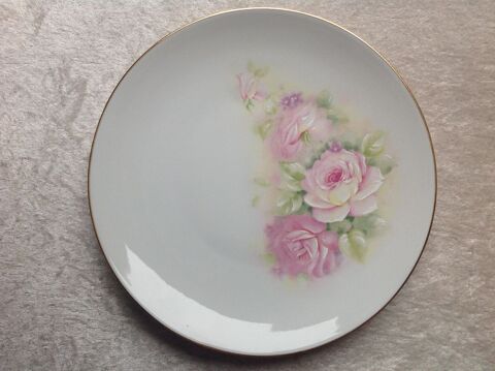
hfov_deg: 52.7
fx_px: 500
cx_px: 248
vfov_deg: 40.6
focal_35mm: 35
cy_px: 186
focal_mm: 4.28
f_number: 2.4
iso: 80
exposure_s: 1/120
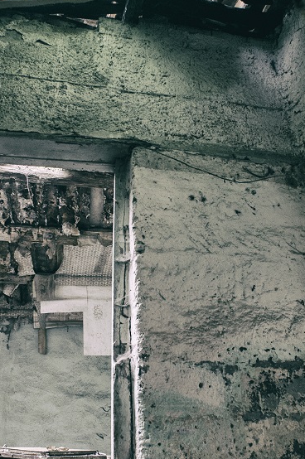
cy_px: 253
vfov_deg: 51.8
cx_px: 146
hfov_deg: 35.9
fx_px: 471
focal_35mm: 37
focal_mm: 20
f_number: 5.6
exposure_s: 1/60
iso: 1400
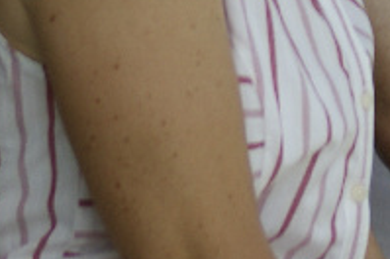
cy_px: -212
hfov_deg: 2.4
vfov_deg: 1.6
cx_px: 694
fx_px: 9180
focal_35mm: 849
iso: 100
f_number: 7.1
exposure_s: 1/320
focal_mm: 75
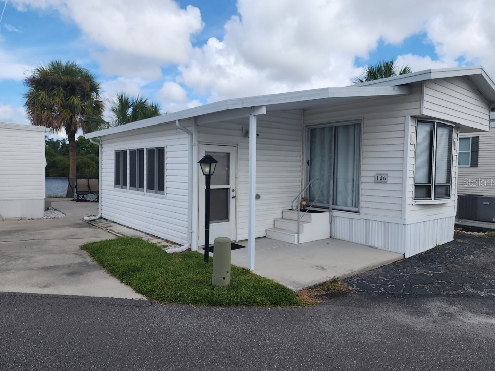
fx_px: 343
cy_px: 182
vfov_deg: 56.8
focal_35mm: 24
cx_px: 252
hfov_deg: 71.6
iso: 12
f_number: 1.8
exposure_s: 1/960
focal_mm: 6.4
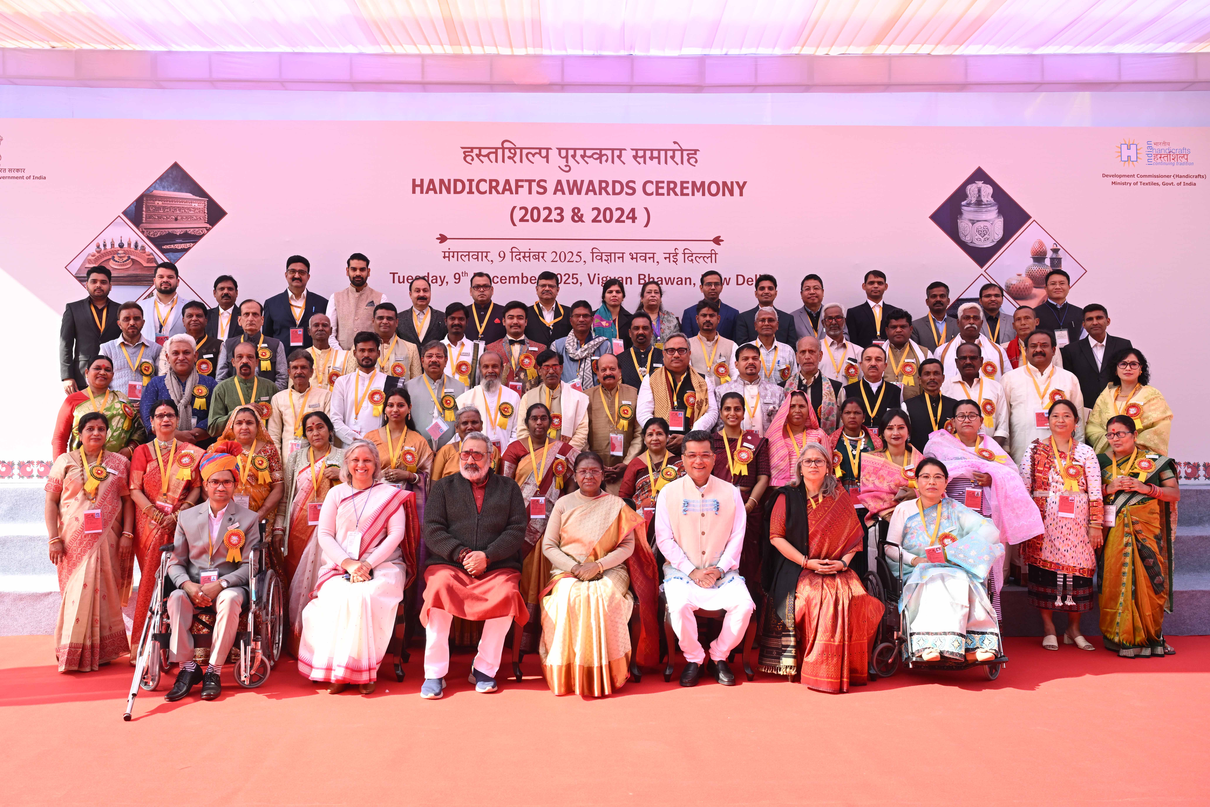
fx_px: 975
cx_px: 605
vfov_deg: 45.0
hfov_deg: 63.7
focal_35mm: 29
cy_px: 404
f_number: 7.1
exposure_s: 1/250
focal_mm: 29
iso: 400
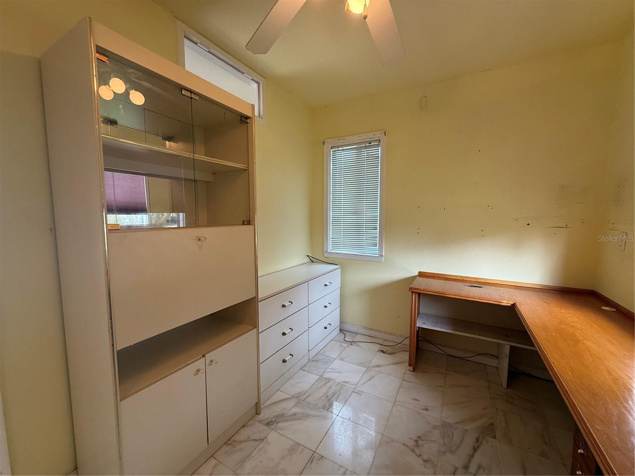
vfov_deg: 85.7
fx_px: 257
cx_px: 318
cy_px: 238
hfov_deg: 102.1
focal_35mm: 14
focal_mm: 2.22
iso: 200
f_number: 2.2
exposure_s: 1/120
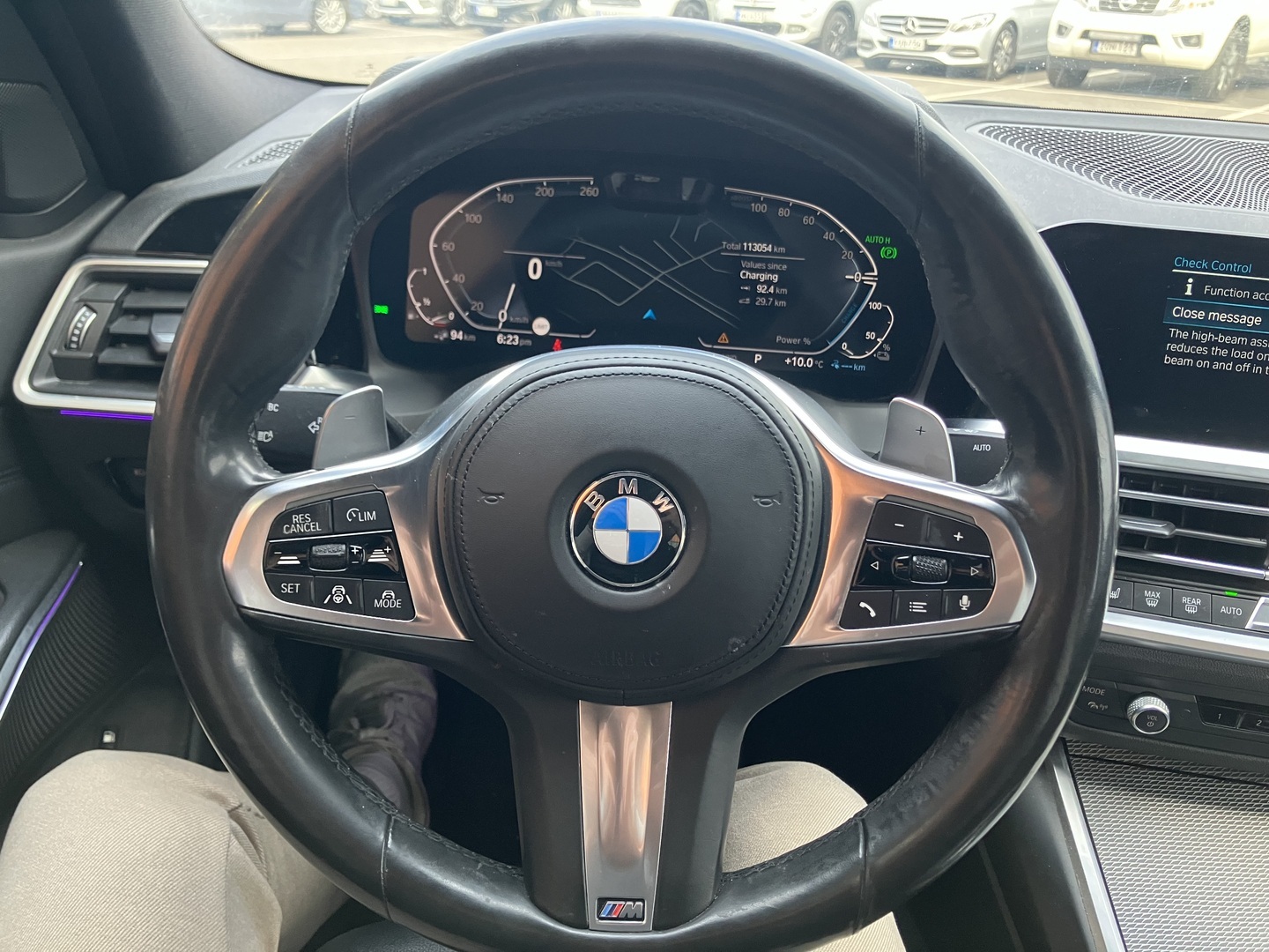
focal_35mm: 28
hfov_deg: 63.4
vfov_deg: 49.7
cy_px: 476
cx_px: 634
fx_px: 1026
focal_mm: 3.99
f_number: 1.8
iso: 200
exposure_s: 1/60
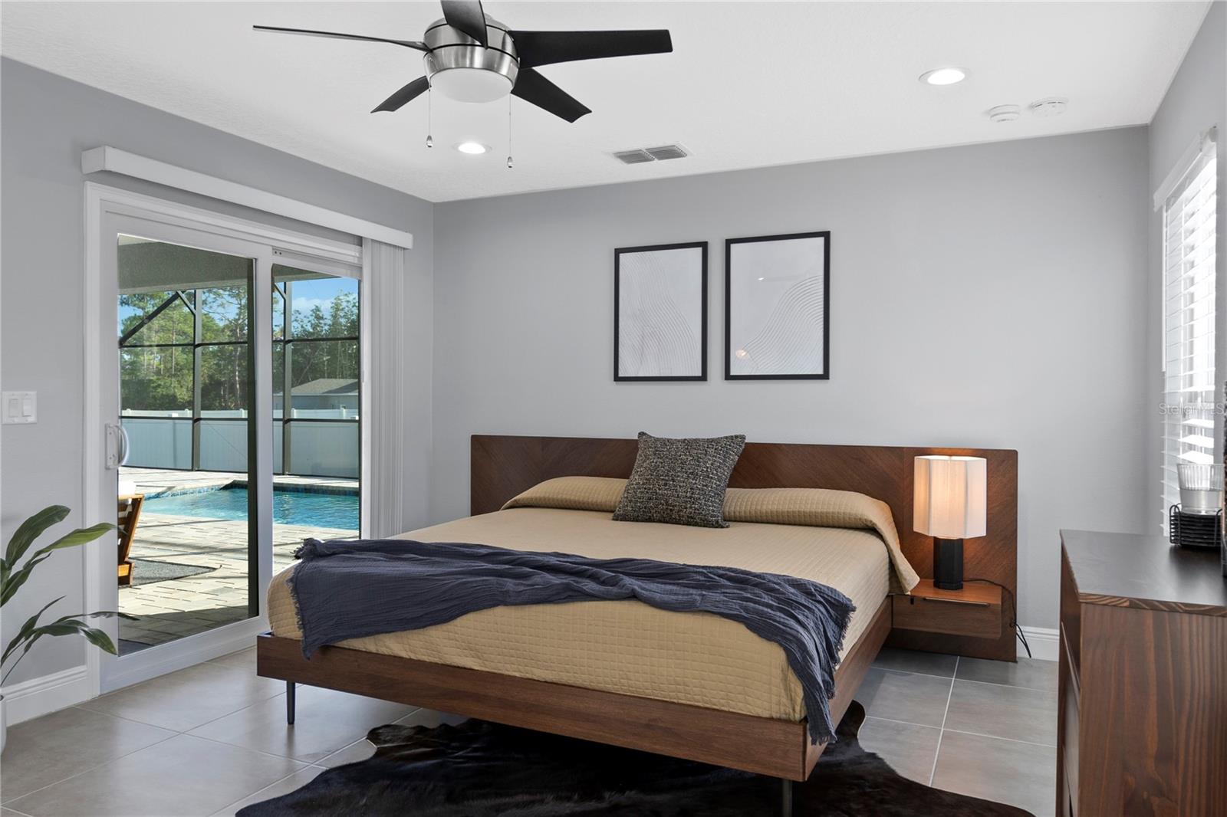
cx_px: 614
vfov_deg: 53.1
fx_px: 818
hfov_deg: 73.8
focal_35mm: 24
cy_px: 408
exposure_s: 1/10
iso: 100
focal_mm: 16
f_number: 7.1
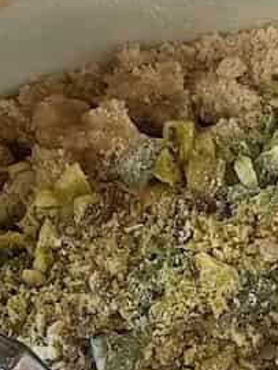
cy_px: 380
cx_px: 227
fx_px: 1646
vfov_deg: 12.6
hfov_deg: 9.6
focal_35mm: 154
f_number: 1.6
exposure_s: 1/60
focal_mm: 4.2
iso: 200
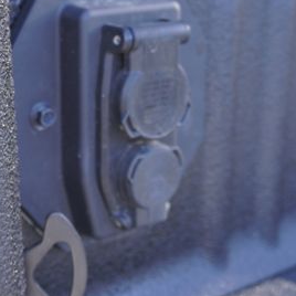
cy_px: 130
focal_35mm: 70
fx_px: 677
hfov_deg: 24.3
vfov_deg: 24.6
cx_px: 67
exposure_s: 1/60
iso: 160
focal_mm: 23
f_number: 4
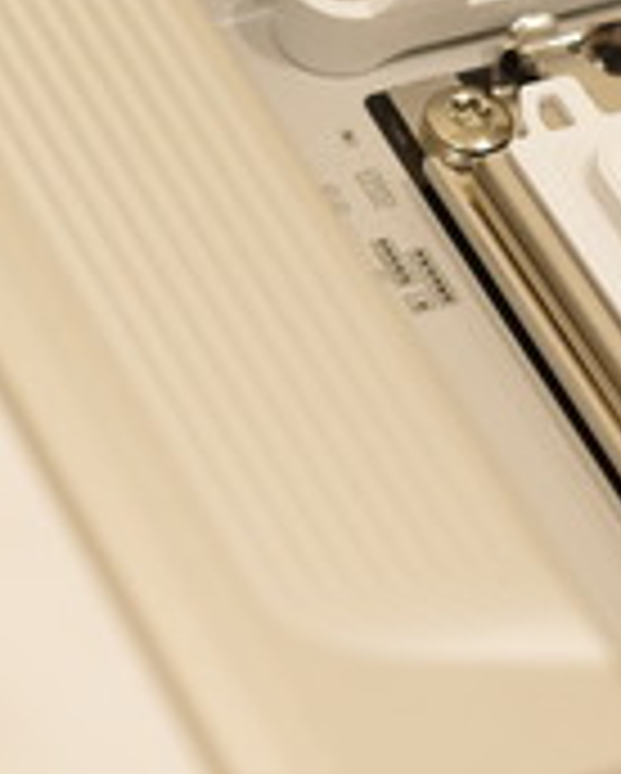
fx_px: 3899
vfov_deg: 11.3
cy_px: 364
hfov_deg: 9.1
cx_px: 454
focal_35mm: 170
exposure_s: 1/25
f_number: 2.8
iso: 100
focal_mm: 26
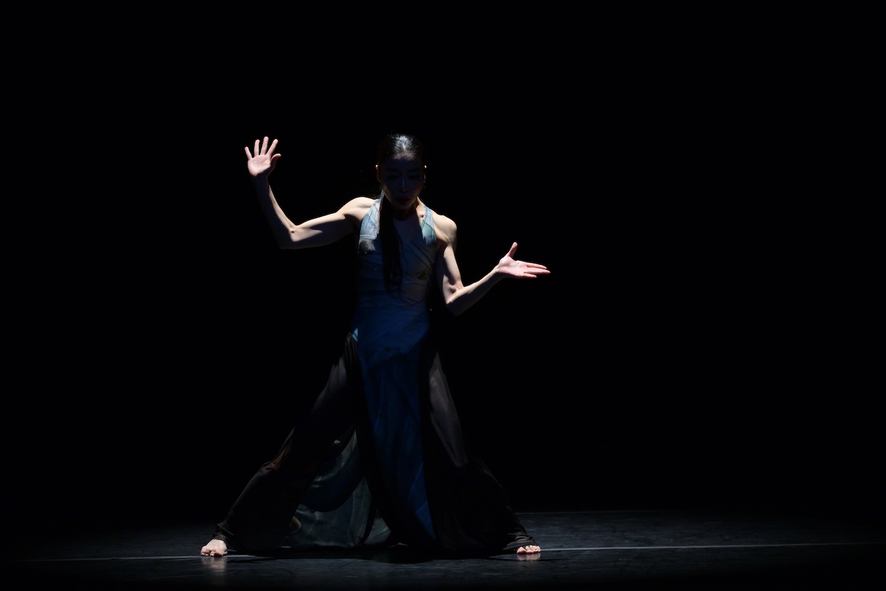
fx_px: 10336
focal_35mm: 420
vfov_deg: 3.3
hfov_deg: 4.9
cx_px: 443
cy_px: 296
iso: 2500
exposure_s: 1/400
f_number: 4
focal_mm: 420
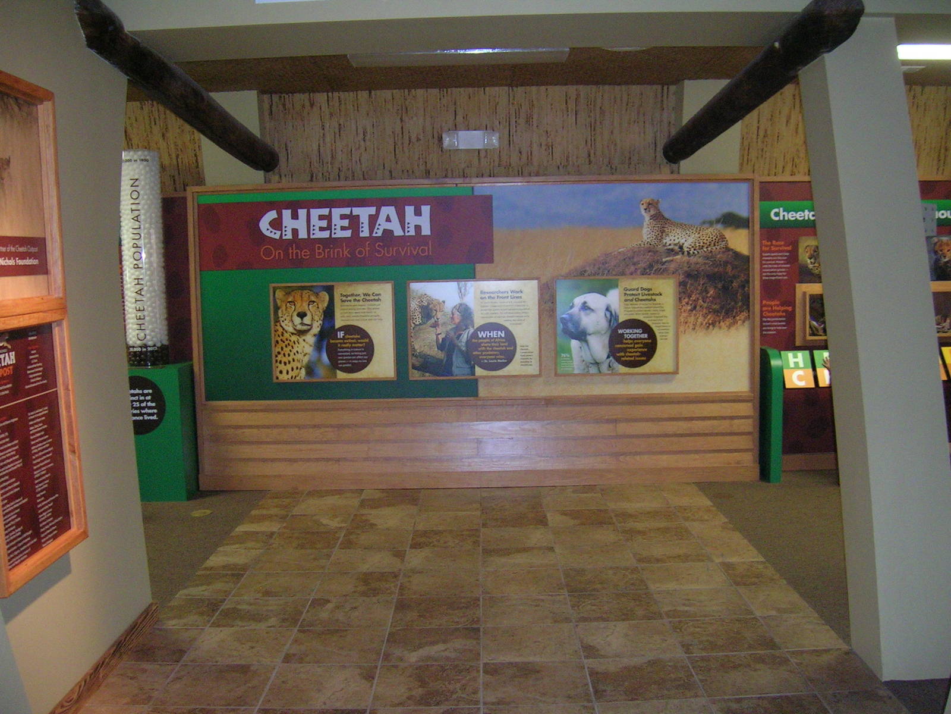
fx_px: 962
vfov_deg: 40.7
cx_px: 476
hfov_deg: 52.6
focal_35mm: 35
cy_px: 357
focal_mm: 5.4
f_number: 2.8
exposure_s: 1/60.1
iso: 200
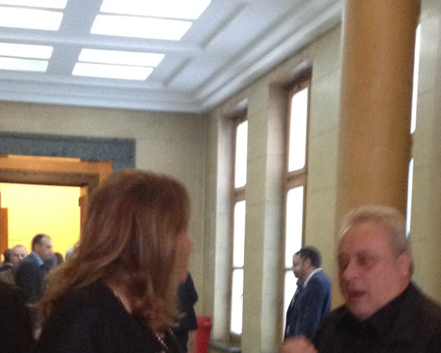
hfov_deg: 18.3
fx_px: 1370
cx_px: 248
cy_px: 426
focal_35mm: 105
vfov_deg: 14.2
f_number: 2.4
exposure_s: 1/20
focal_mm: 4.28
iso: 320
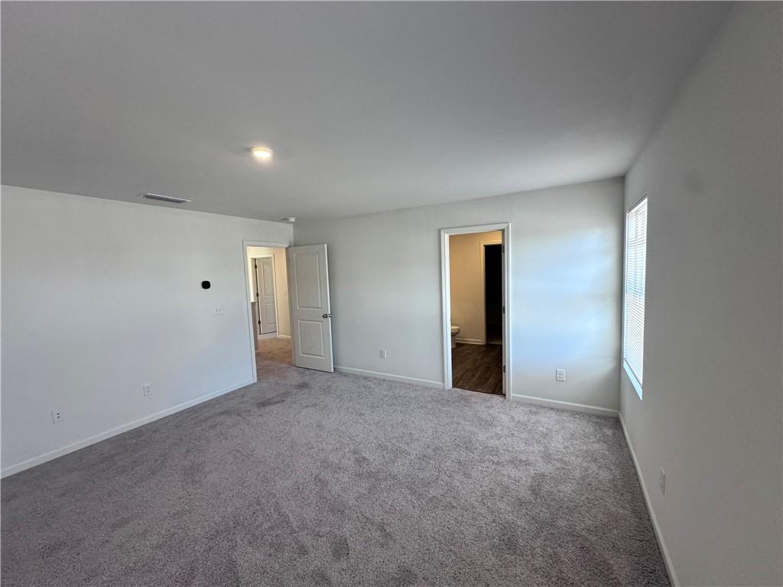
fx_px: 317
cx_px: 392
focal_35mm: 14
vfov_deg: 85.7
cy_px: 294
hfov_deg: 102.1
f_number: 2.2
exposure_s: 1/120
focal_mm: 2.22
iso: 160
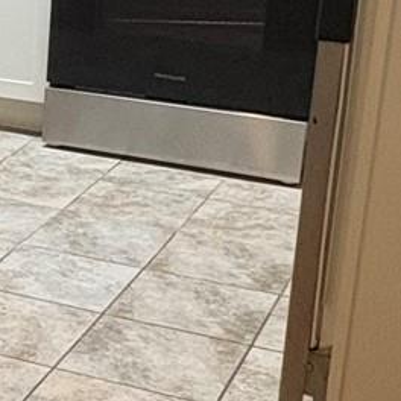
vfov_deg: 18.0
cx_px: -208
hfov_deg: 16.4
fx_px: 1258
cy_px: 109
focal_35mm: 96
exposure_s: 1/60
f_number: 2.2
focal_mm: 2.22
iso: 250
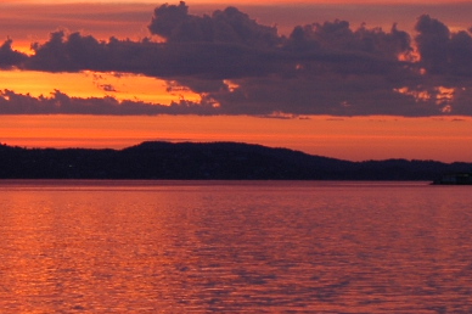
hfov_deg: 12.6
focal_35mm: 163
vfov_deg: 8.4
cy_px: 163
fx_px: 2135
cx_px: 307
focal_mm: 28
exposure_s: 1/60
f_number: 4
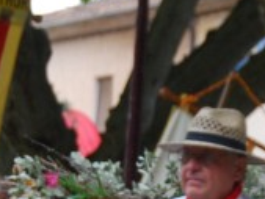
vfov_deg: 3.5
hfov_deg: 4.7
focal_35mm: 420
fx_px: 3214
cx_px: 205
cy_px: 276
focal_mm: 55
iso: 400
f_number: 6.3
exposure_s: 1/160
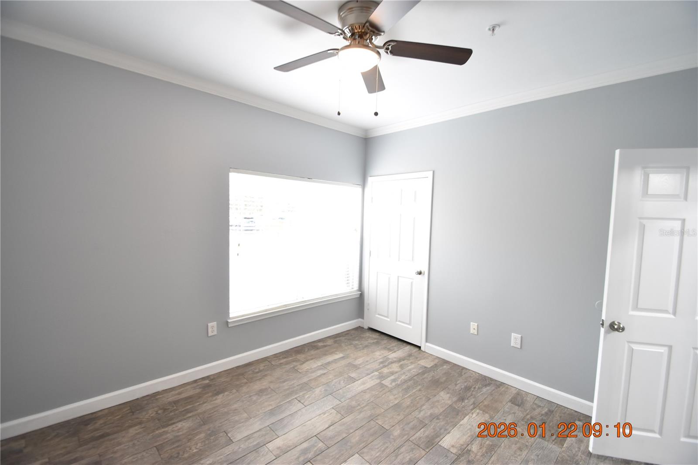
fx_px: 291
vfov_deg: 77.3
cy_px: 232
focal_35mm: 15
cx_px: 349
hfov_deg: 100.4
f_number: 3.5
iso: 800
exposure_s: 1/45
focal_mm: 10
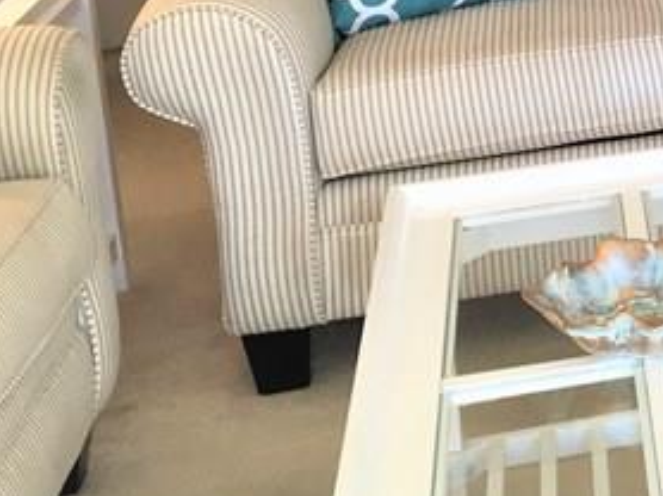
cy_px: -236
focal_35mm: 107
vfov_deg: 13.1
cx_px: 1130
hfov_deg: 16.0
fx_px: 2048
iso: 25
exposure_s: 1/33
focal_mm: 4.15
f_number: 2.2
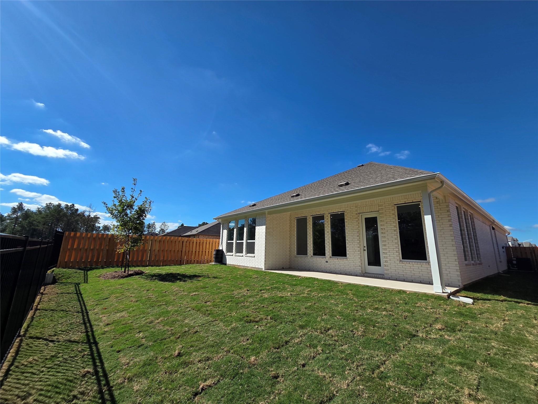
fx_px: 202
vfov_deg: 89.9
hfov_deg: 106.2
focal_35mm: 13
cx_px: 269
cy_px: 202
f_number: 2.2
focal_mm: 2.2
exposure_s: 1/2628
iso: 50
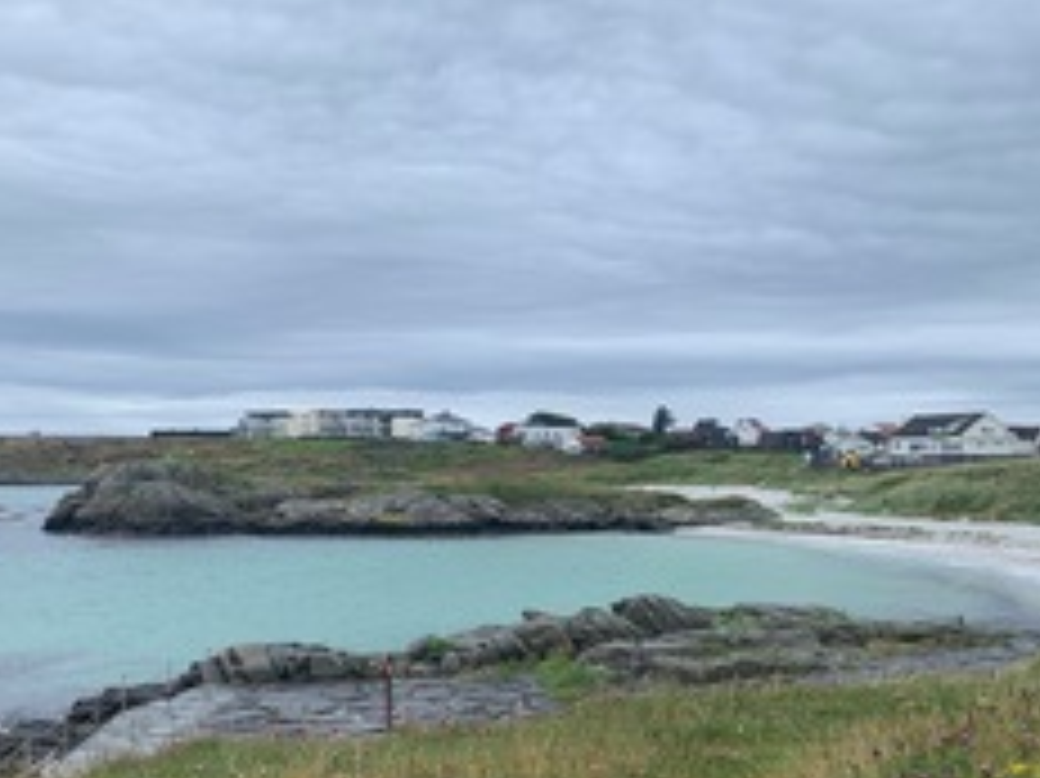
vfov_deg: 31.9
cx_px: 608
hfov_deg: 42.0
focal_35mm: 45
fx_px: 1351
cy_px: 522
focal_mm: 4.25
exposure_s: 1/706
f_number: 1.8
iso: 25
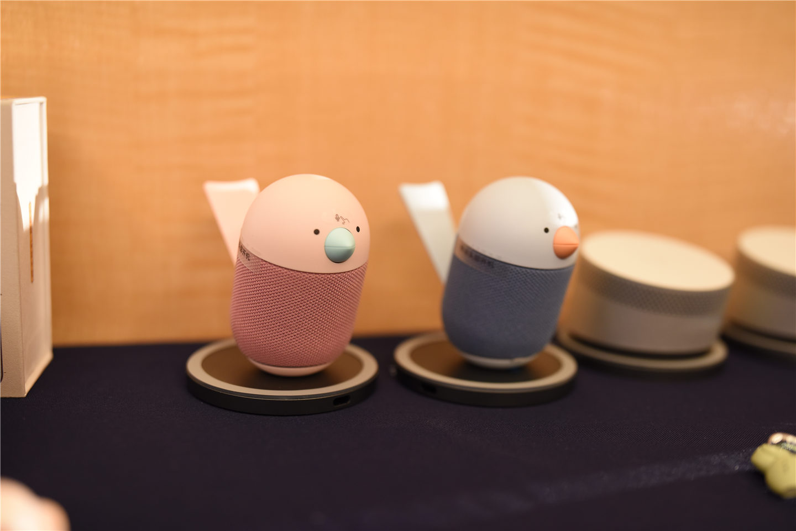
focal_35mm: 40
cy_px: 266
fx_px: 885
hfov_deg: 48.4
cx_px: 398
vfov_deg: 33.4
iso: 800
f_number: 1.8
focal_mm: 40
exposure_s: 1/40
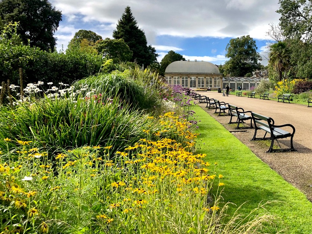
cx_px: 233
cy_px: 110
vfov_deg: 33.6
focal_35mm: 43
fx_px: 388
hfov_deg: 42.5
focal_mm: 3.99
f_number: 1.8
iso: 25
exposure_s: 1/2315
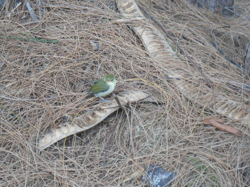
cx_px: 125
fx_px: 1127
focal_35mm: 156
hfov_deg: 12.7
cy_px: 94
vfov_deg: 9.5
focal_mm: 27.6
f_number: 6.5
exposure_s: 1/125
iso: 500
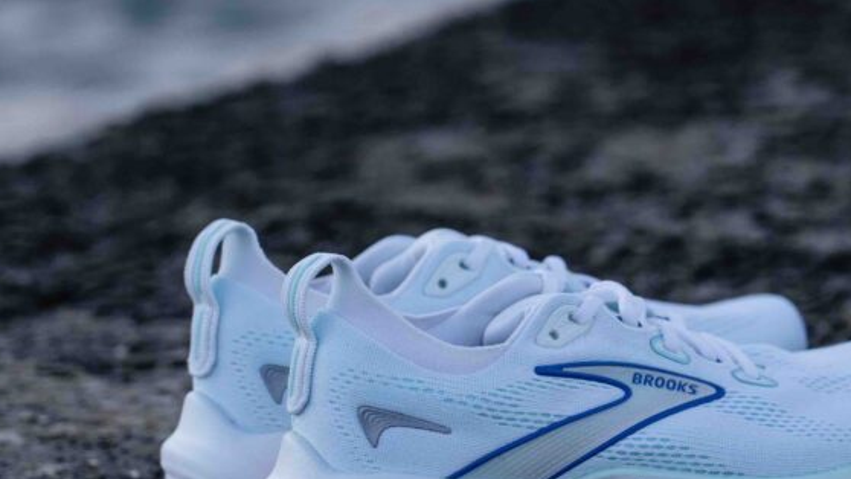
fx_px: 4559
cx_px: 561
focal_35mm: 202
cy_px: 252
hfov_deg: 10.7
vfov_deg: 6.0
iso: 400
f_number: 4
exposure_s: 1/320
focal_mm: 105
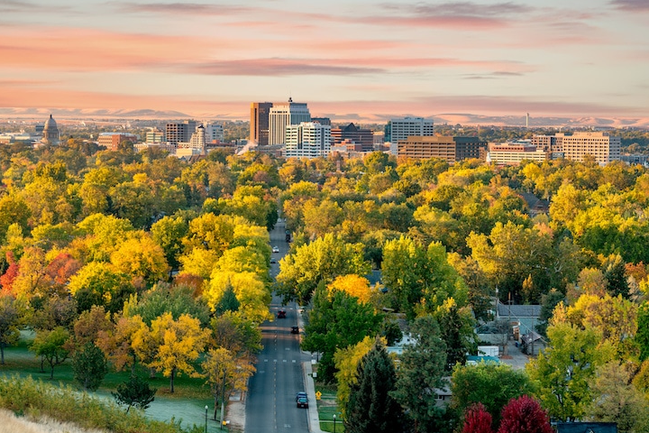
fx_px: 1803
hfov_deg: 20.4
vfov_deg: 13.7
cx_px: 328
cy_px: 196
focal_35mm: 100
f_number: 8
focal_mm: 90
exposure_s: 1/8
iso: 64
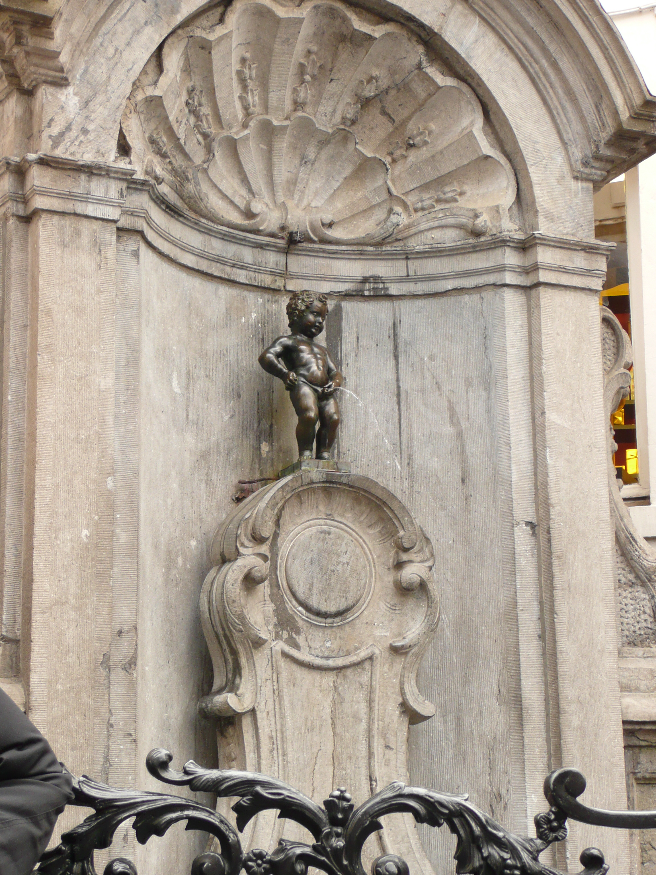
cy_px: 438
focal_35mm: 67
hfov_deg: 21.9
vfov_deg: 29.0
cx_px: 328
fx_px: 1693
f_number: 4.5
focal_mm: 11
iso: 100
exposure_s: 1/40
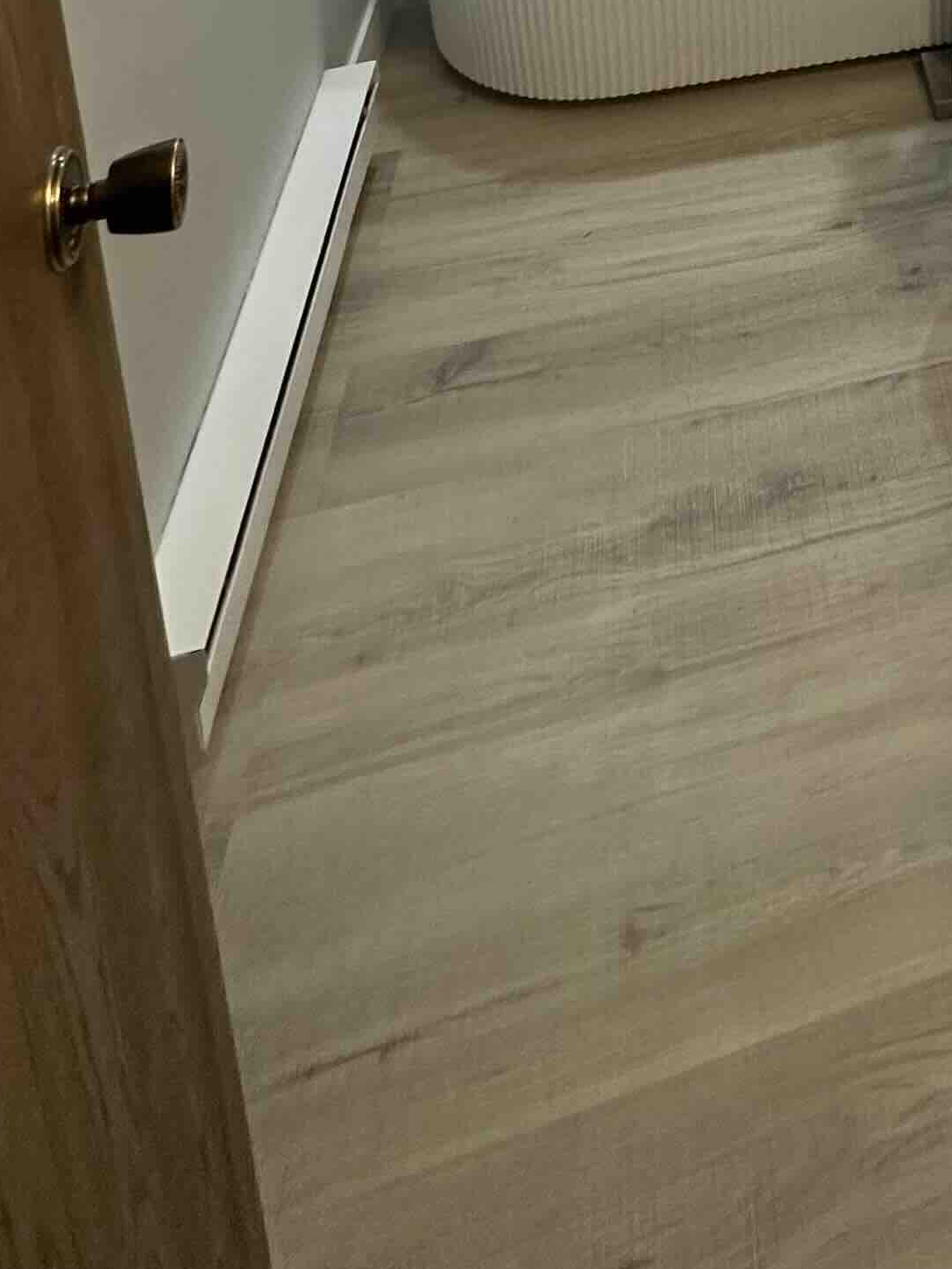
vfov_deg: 32.0
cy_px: -487
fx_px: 1429
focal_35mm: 39
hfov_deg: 31.4
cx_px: 1117
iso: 200
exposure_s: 1/120
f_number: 2.2
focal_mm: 2.22
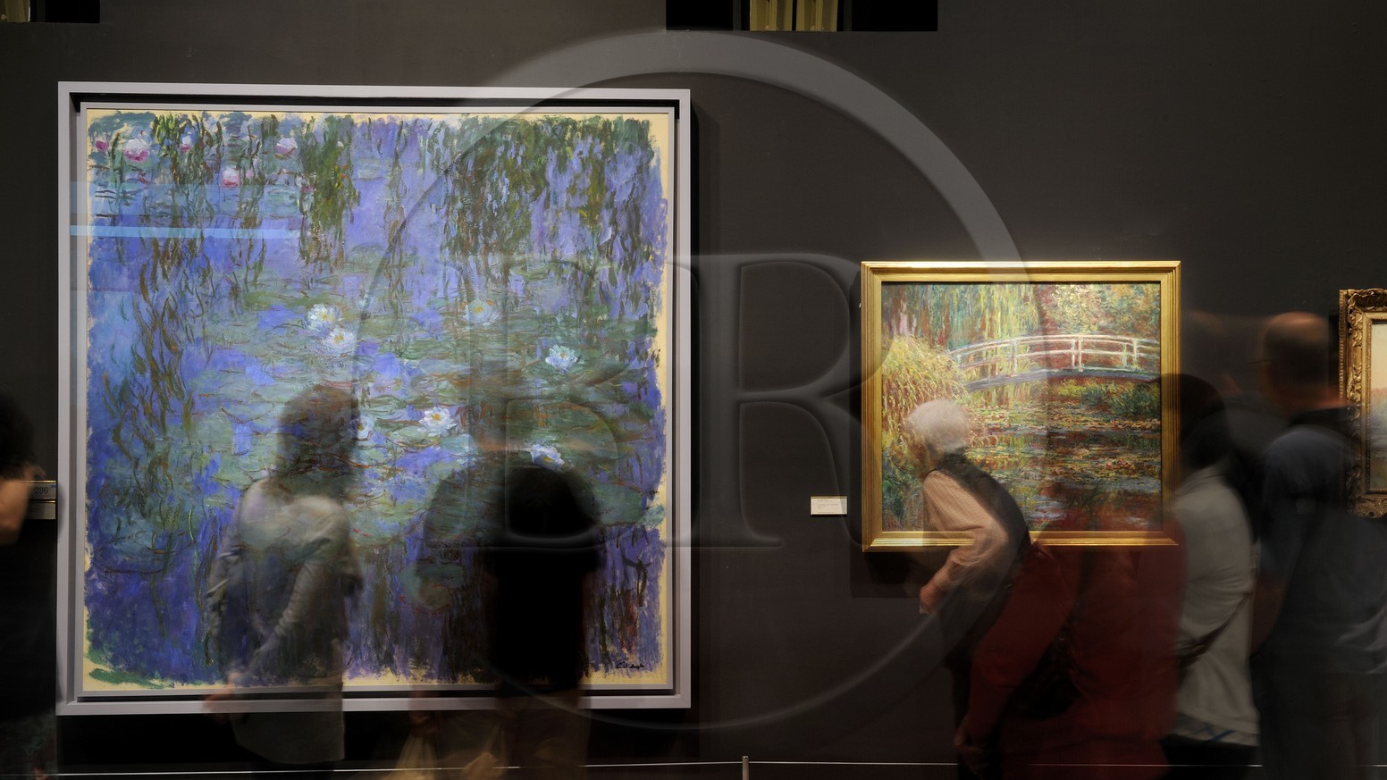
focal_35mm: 41
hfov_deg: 49.4
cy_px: 402
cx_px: 679
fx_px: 1508
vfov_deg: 29.0
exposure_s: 5
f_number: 13
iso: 200
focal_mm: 38
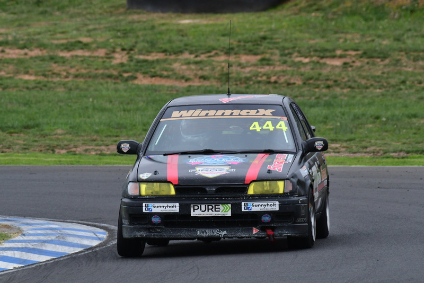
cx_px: 212
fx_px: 8836
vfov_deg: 1.8
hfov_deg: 2.7
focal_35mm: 750
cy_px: 142
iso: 1000
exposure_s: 1/640
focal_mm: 500
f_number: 11
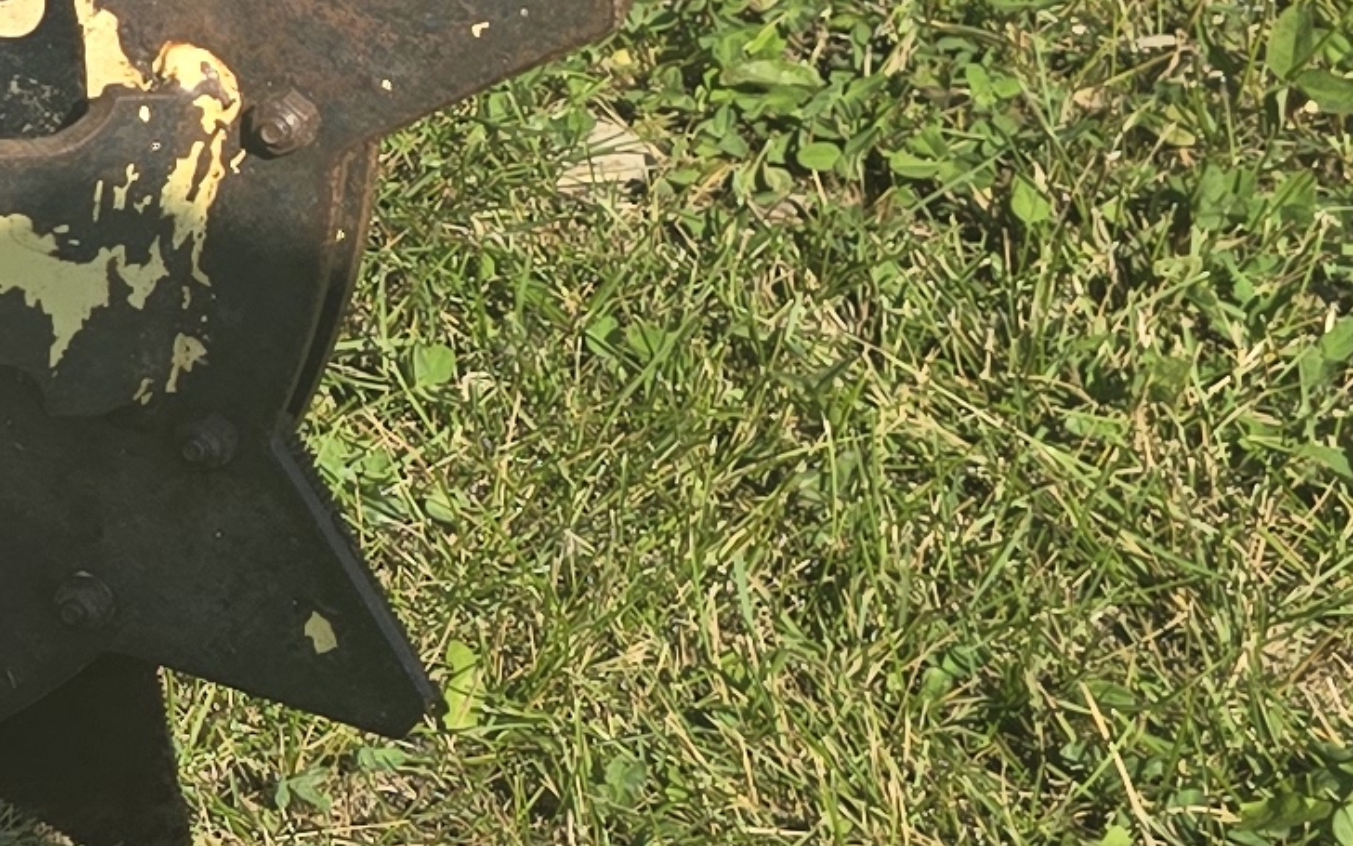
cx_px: -1468
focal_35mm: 134
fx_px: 4941
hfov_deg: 13.2
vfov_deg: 9.8
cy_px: 260
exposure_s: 1/692
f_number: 1.7
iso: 12
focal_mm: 6.3
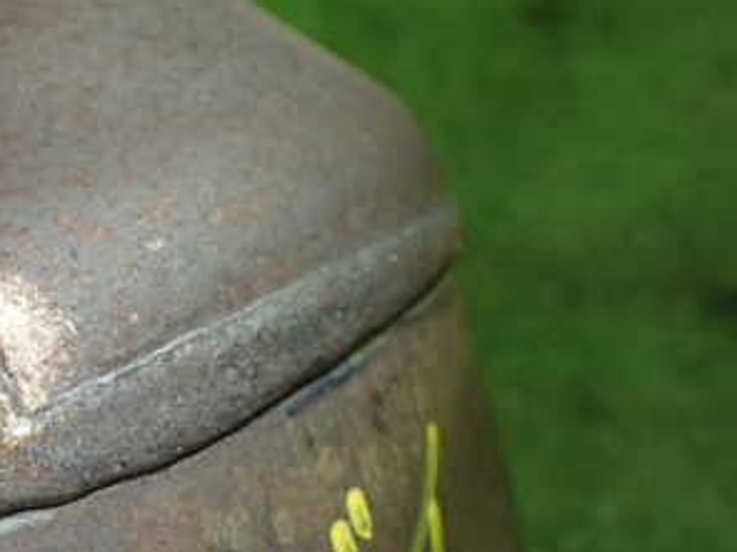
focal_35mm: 61
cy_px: 430
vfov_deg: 23.7
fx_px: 1298
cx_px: 87
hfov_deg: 30.4
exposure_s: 1/125
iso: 320
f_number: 2.3
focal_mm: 5.4
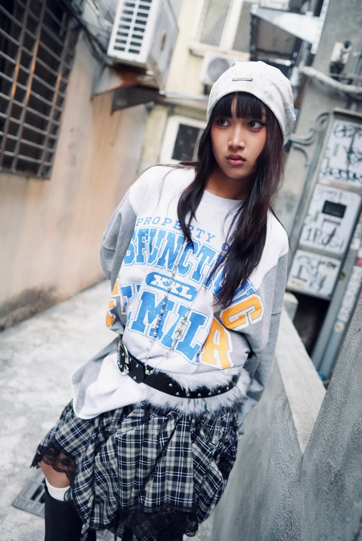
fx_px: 361
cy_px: 270
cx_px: 181
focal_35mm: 24
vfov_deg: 73.7
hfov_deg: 53.2
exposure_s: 1/80
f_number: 1.6
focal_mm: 16
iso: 3200
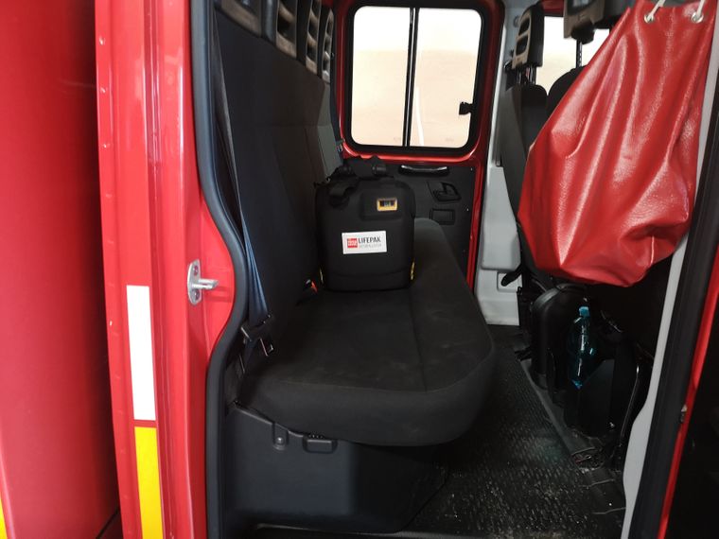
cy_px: 270
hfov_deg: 65.3
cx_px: 360
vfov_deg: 51.4
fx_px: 561
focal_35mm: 27
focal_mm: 5.58
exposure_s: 1/20
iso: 500
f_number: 1.8
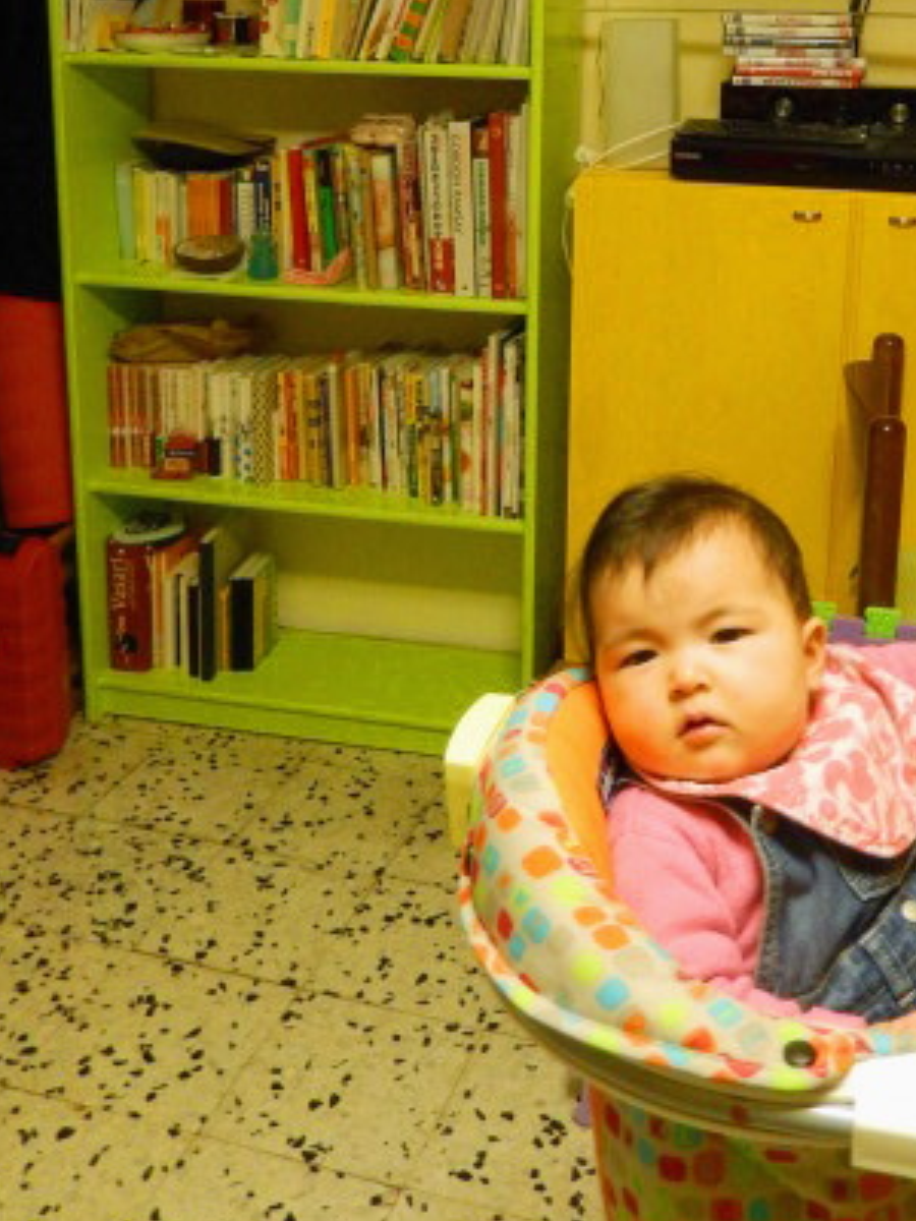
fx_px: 1411
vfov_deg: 45.0
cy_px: 284
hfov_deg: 35.7
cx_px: 595
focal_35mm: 40
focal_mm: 4.5
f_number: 3.4
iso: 560
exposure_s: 1/8
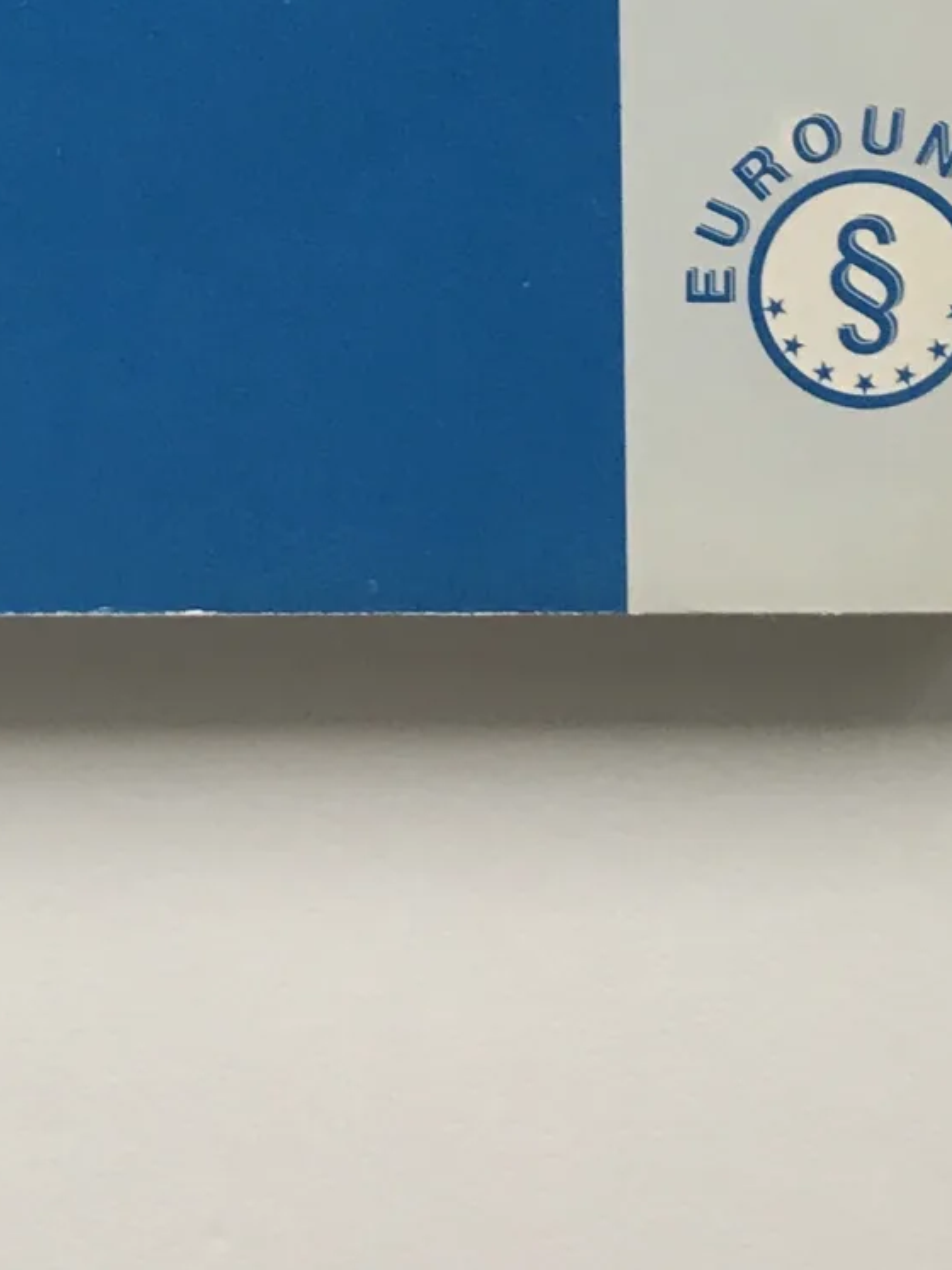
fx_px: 3521
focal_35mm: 96
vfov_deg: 18.2
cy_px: -627
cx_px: 104
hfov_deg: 15.2
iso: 20
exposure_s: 1/33
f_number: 1.8
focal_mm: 3.99
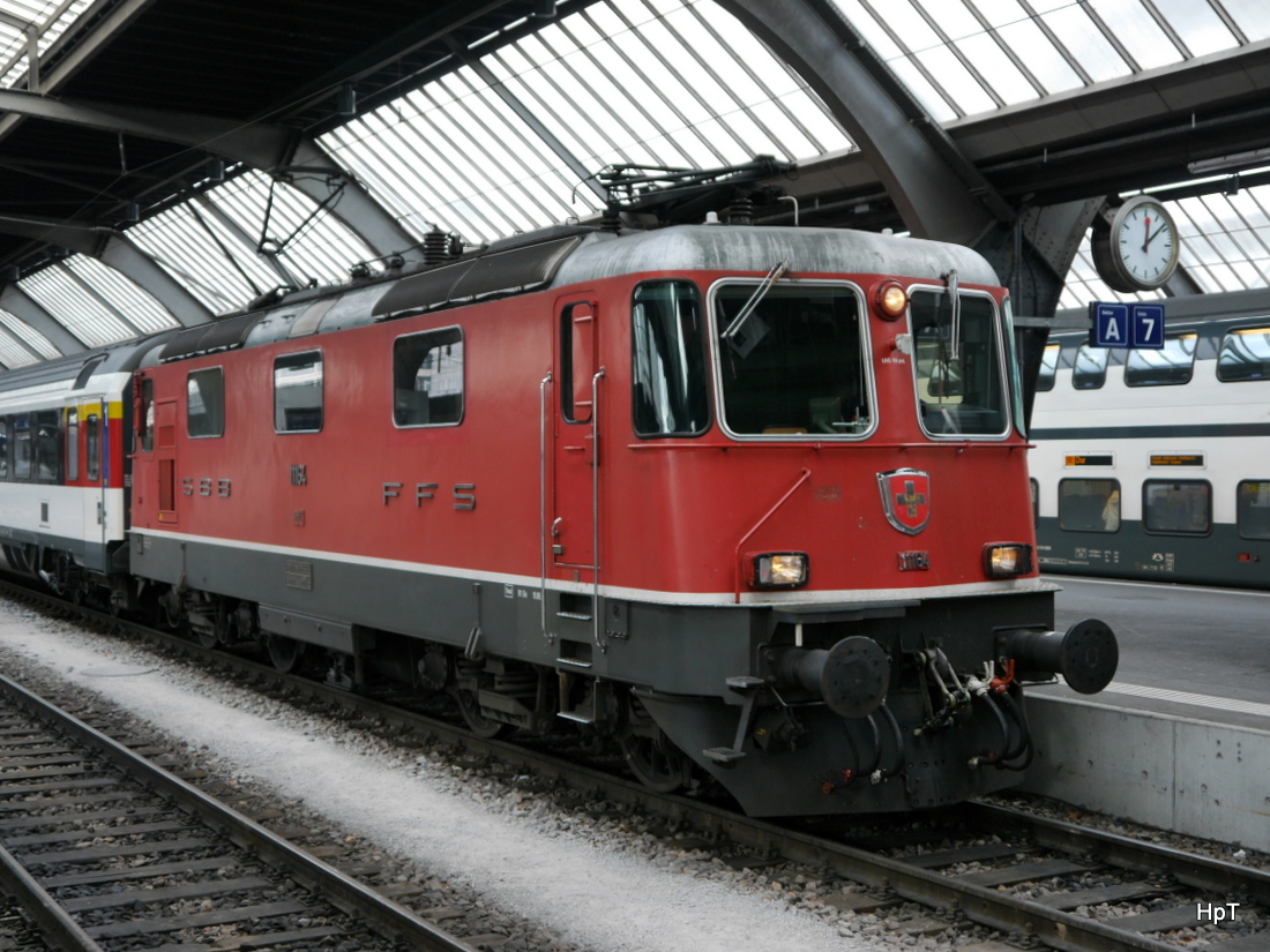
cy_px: 476
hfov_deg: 38.2
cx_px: 635
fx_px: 1834
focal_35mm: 50
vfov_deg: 29.1
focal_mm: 25
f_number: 4.6
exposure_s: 1/60
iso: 250
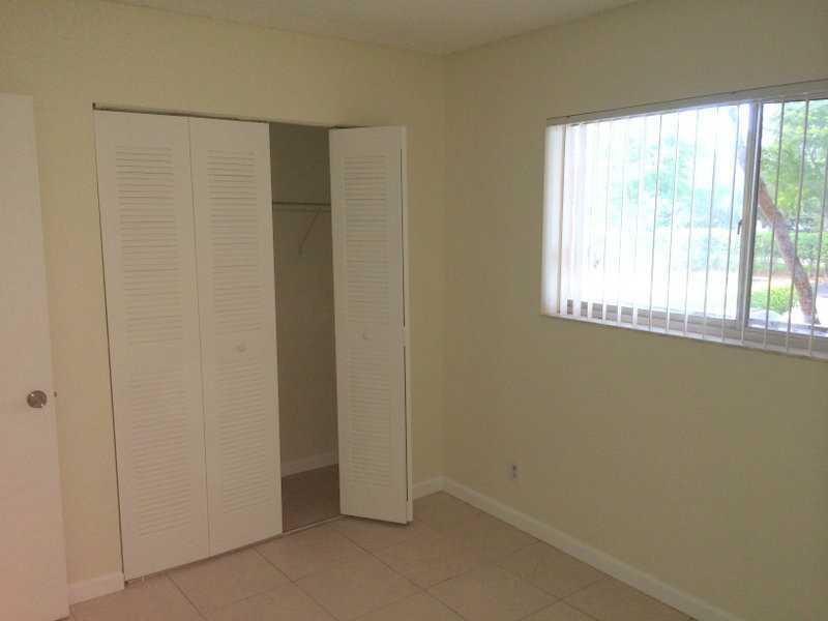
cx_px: 414
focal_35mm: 30
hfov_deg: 60.0
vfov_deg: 46.8
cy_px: 310
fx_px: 718
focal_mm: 4.12
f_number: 2.2
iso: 125
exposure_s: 1/30
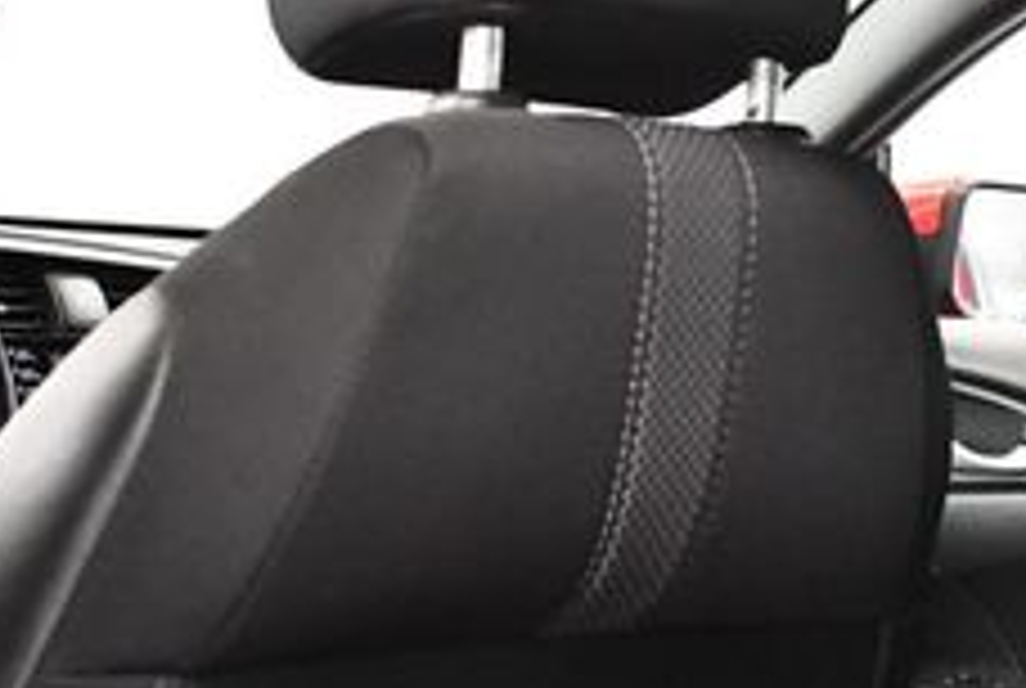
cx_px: 837
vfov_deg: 13.5
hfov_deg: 19.9
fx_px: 2884
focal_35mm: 101
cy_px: 594
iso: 4000
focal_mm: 18
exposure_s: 1/60
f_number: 3.5
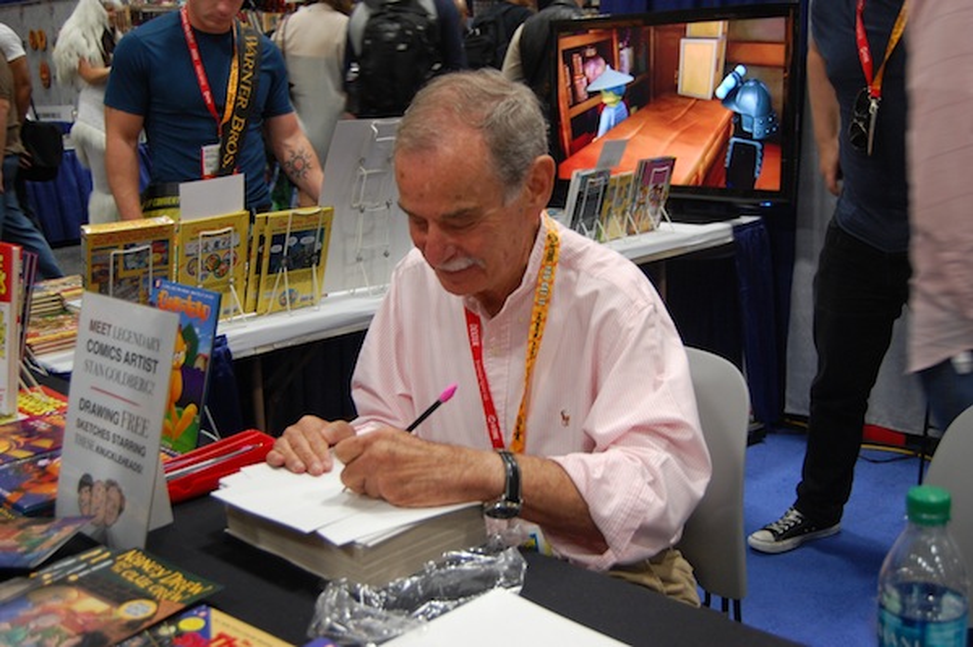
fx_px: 1053
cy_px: 324
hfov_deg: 49.6
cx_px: 486
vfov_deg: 34.2
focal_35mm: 39
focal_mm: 26
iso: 560
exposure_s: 1/30
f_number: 4.2
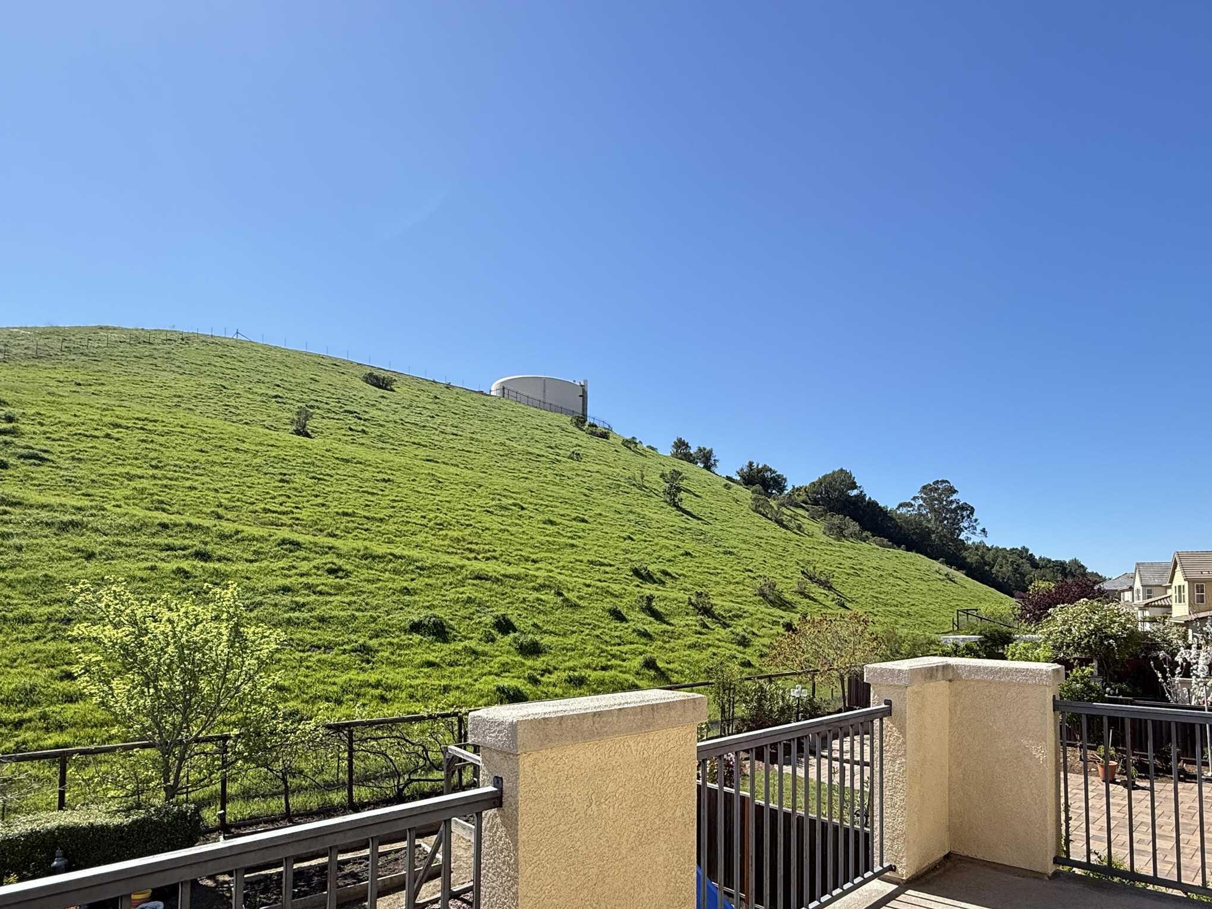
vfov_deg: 62.6
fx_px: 735
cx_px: 707
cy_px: 568
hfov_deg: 78.4
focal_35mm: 21
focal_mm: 2.22
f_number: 2.2
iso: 50
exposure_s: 1/1050
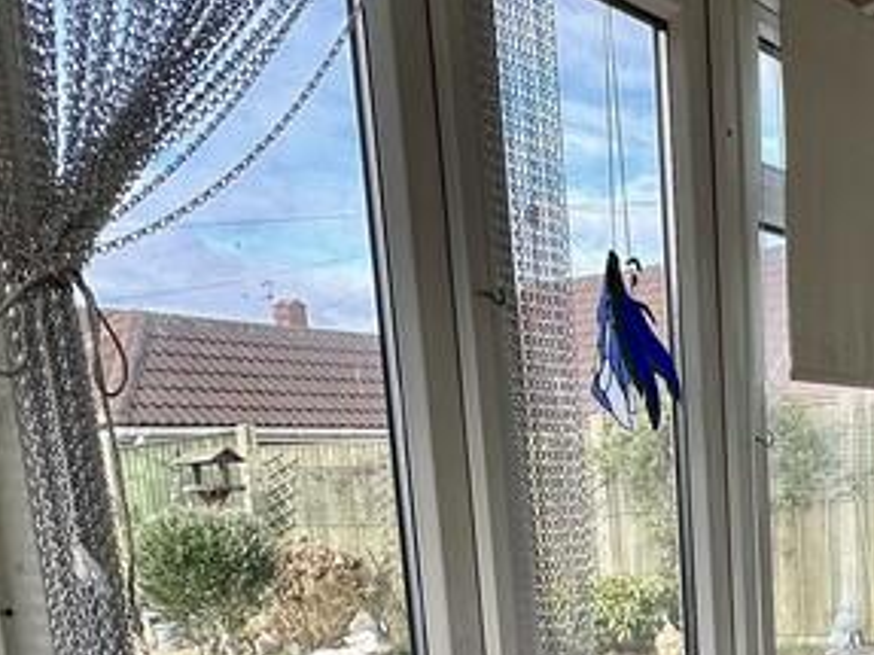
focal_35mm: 50
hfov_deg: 36.6
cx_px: 728
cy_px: 771
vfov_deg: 26.2
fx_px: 1262
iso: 40
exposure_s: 1/261
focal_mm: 2.22
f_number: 2.2
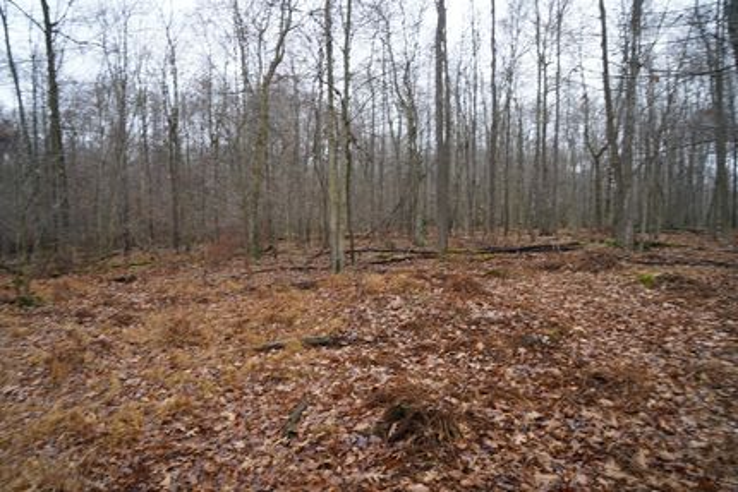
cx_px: 369
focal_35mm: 24
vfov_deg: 53.2
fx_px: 492
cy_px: 246
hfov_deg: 73.7
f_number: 4
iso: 100
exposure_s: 1/30
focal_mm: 24
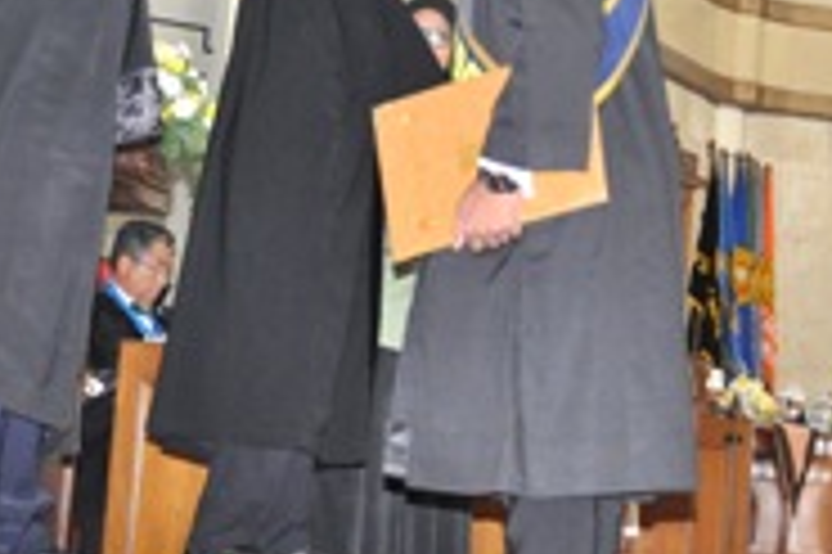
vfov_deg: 9.9
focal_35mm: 138
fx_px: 3186
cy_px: 23
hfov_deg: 14.9
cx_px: 522
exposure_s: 1/60
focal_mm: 38
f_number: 5
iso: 1600
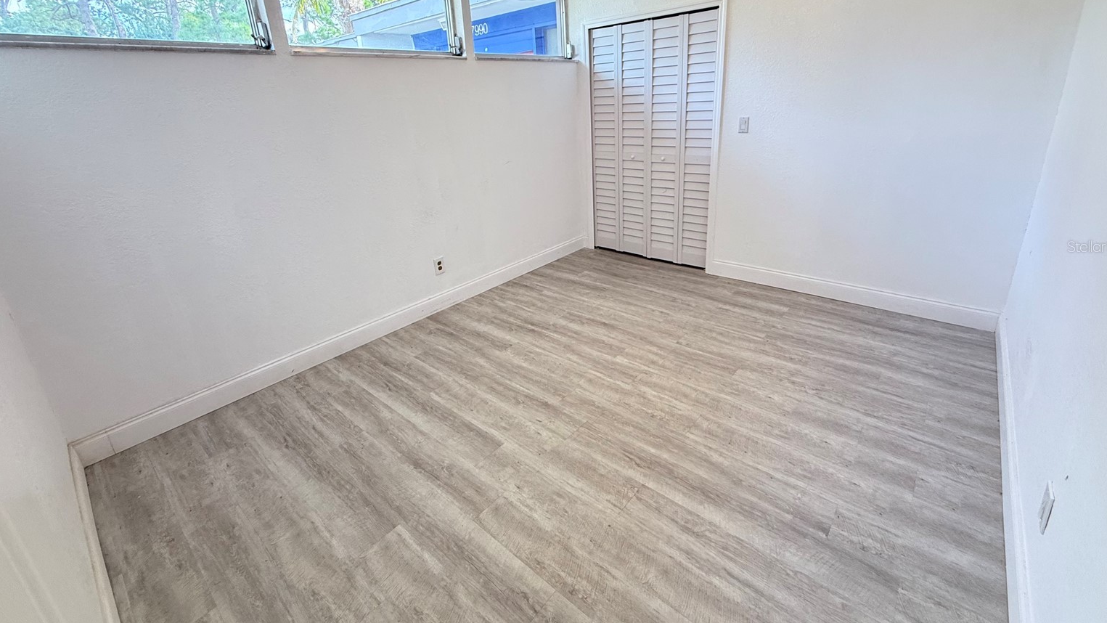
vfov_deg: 66.4
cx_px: 555
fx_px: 470
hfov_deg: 99.4
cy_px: 246
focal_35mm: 16
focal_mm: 2.22
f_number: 2.2
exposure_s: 1/120
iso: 200
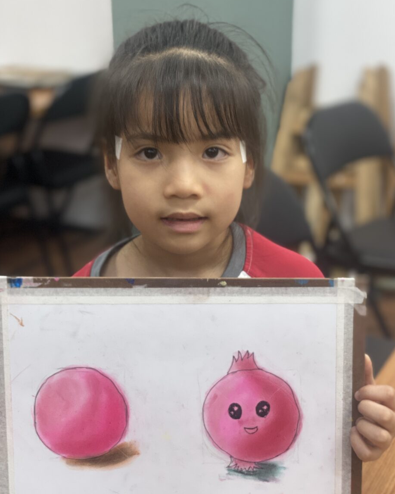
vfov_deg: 32.0
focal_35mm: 59
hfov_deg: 25.8
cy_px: 253
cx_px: 188
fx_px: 863
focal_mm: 6
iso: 80
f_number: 2
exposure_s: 1/100
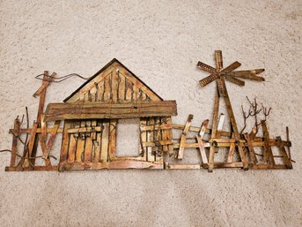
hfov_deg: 73.9
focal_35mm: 23
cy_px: 114
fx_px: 201
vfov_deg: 58.8
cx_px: 151
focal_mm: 5.4
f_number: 1.8
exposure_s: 1/60
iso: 640
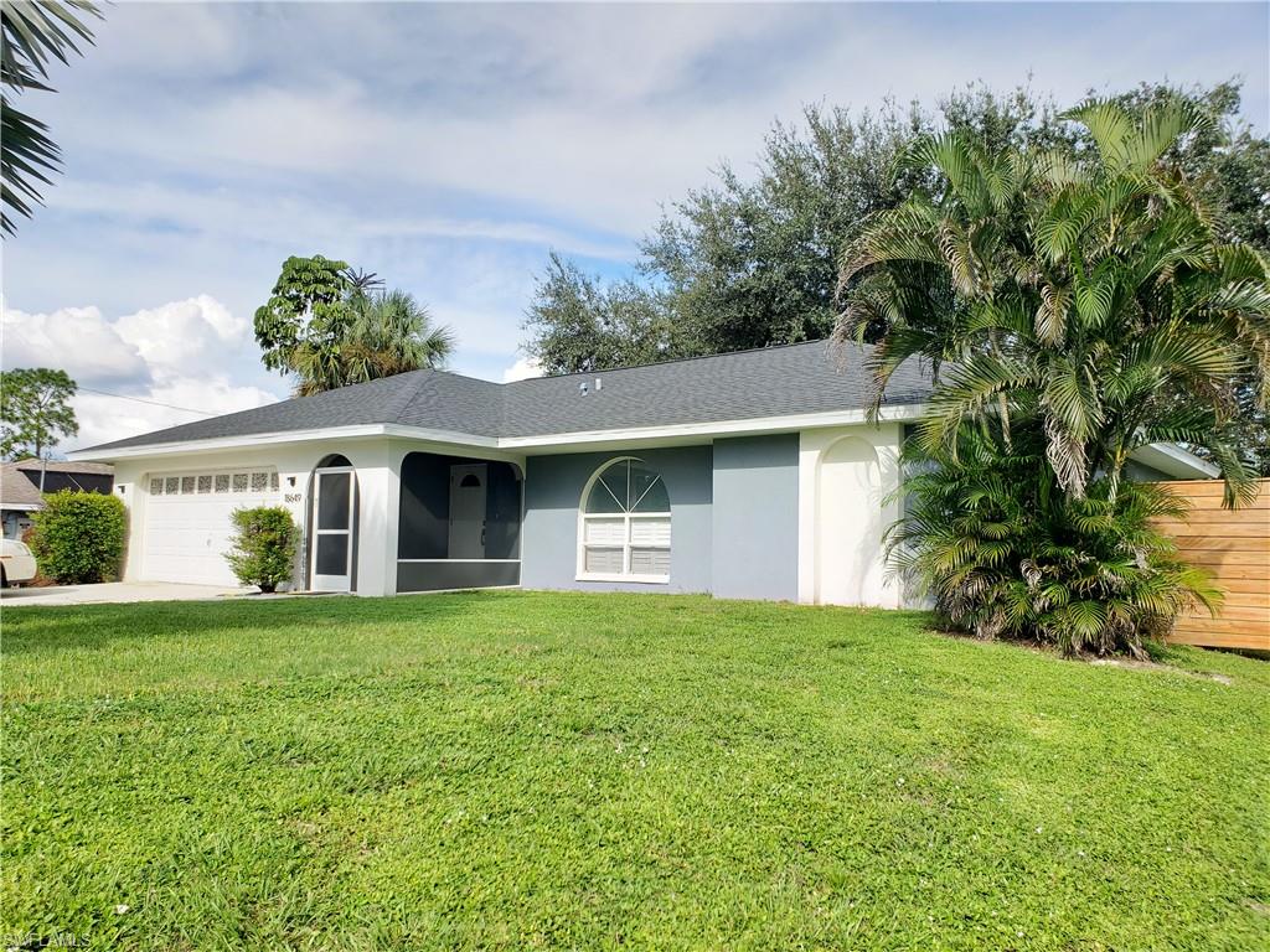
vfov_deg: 53.1
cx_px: 635
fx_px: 954
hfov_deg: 67.3
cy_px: 476
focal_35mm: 26
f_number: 2.4
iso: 50
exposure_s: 1/516
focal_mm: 4.3
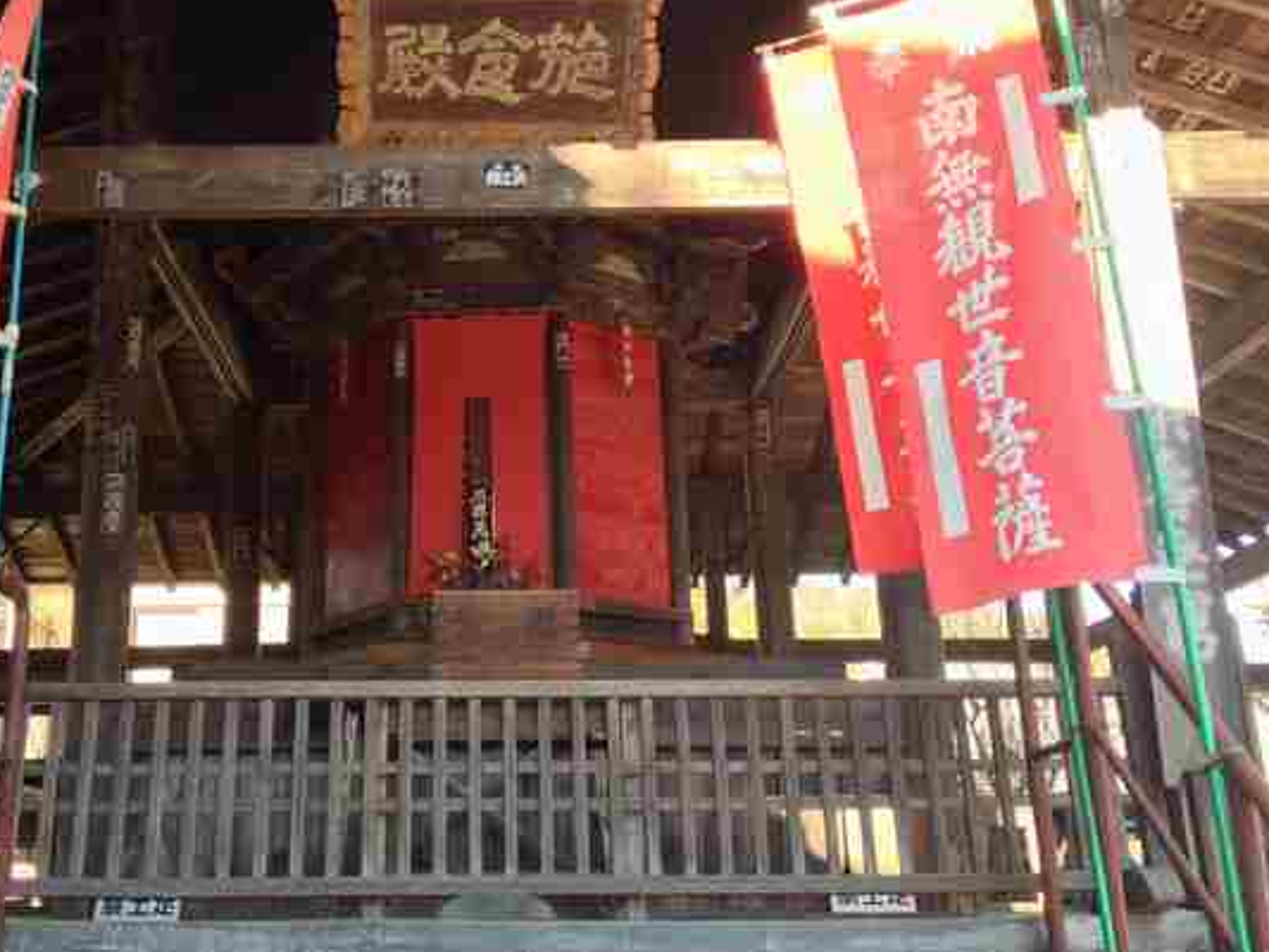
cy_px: 427
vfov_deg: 30.9
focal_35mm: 47
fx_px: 1723
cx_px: 495
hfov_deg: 40.2
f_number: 2.4
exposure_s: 1/120
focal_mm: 4.28
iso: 100
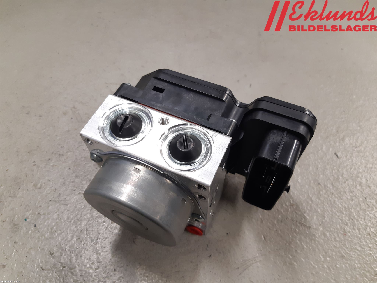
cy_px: 142
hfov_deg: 67.3
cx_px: 188
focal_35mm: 26
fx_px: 283
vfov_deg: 53.1
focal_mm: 3.93
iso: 125
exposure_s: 1/50
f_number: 1.7
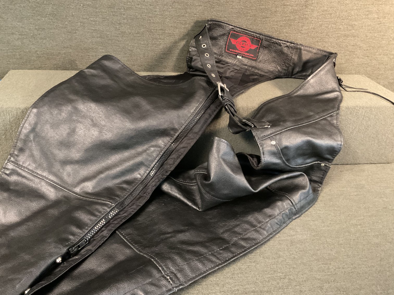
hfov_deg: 61.7
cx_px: 197
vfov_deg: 48.2
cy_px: 148
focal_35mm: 29
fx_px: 330
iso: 640
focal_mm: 3
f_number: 1.8
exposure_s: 1/25
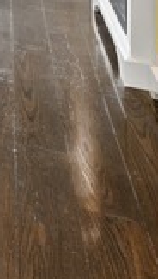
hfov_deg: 10.8
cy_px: -202
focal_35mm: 81
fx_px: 602
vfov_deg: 20.1
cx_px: -301
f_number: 8
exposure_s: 4
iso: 200
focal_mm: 14
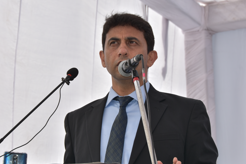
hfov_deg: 17.6
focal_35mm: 116
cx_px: 102
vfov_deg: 11.8
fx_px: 793
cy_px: 88
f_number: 9
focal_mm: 62
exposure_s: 1/250
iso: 100
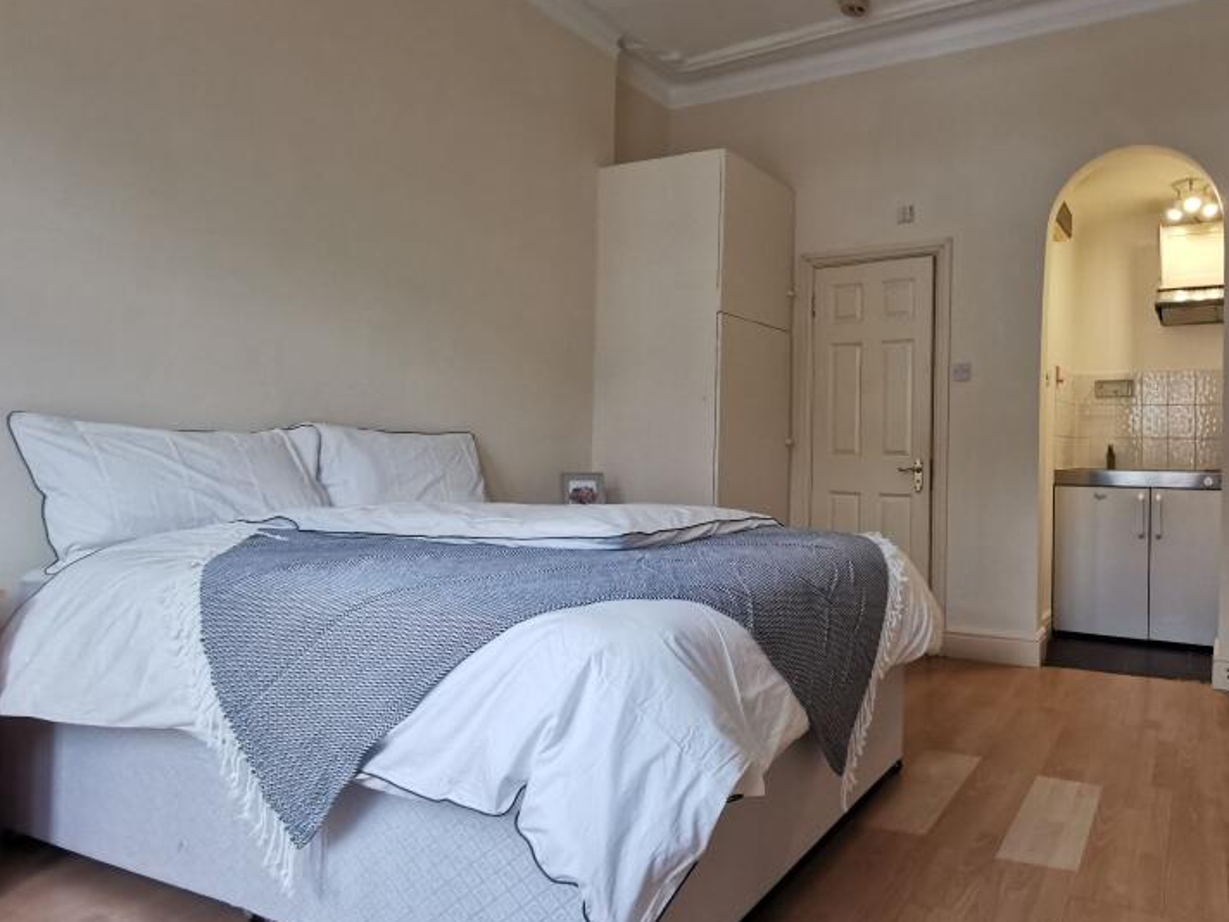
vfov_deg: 58.8
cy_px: 435
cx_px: 854
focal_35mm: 23
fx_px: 817
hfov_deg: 70.9
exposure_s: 1/50
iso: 250
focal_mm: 2.35
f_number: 2.2
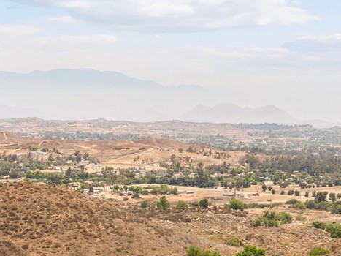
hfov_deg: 20.4
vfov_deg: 15.4
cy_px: 117
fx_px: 945
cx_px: 197
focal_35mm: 96
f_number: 2.8
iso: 100
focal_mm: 19.35
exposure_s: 1/1250
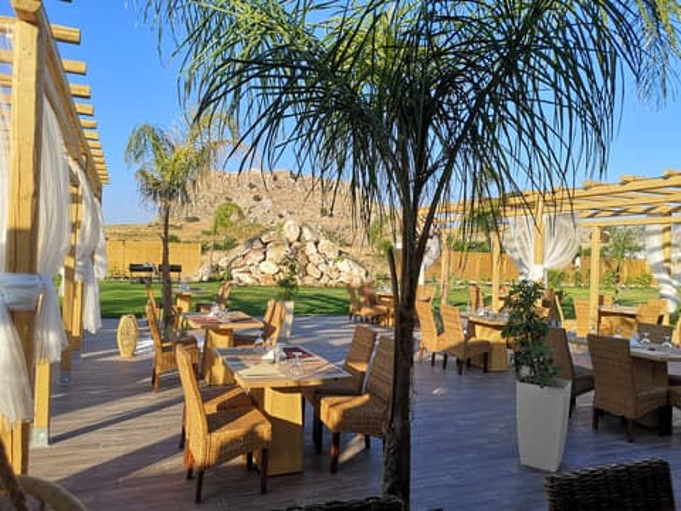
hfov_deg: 65.3
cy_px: 256
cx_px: 340
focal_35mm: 27
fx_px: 531
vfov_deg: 51.4
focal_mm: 3.95
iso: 50
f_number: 1.8
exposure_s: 1/1340
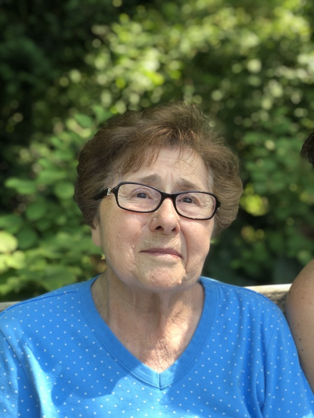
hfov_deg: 28.0
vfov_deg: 36.8
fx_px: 629
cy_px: 209
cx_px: 157
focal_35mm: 52
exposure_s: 1/120
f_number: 2.4
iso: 20
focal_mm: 6
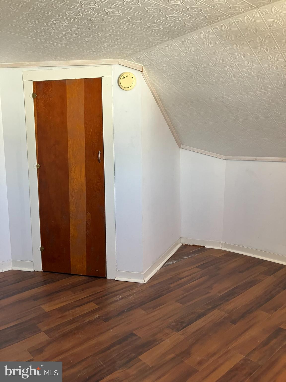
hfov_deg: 49.7
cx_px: 143
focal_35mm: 28
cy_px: 191
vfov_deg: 63.4
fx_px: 308
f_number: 1.8
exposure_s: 1/60
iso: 100
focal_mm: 3.99
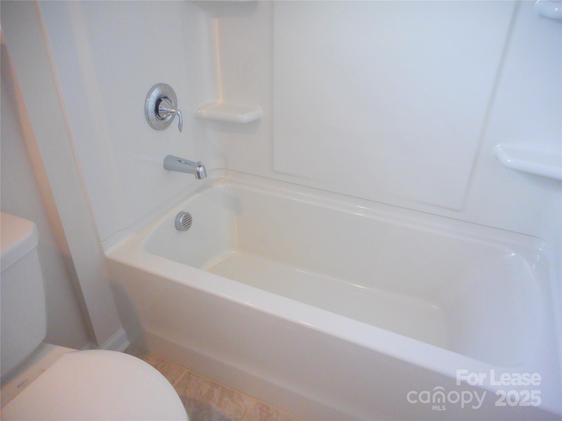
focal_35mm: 25
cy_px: 210
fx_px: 406
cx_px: 281
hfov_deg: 69.4
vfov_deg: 54.9
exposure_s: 1/30
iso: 280
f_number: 3.7
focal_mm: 4.5
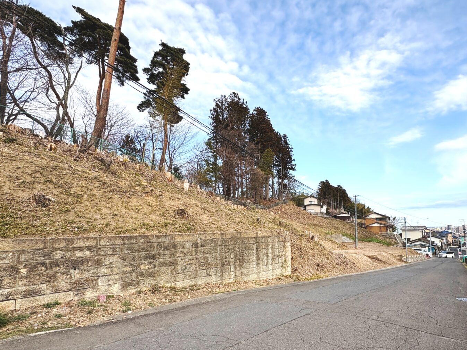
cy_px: 216
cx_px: 266
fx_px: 270
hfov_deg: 81.3
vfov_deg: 65.1
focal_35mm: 20
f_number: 2.2
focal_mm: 2.22
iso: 40
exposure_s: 1/980
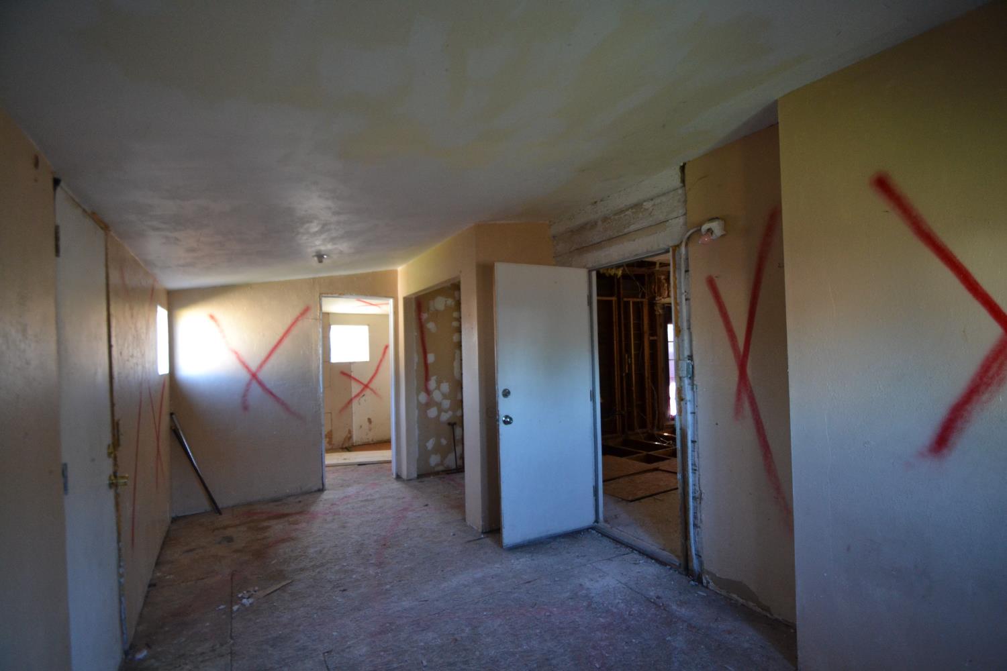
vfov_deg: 77.3
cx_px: 504
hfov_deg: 100.4
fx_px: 420
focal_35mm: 15
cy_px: 336
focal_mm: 10
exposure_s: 1/60
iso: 1100
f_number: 3.5
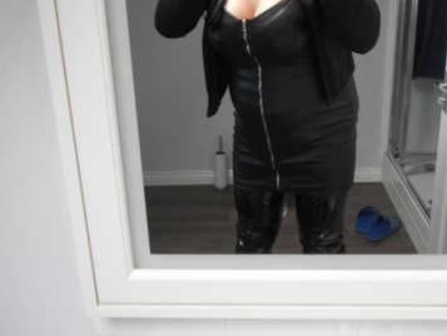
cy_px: 151
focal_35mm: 42
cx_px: 234
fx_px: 543
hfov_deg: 44.8
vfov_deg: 34.3
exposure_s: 1/30
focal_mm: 5.1
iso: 200
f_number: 3.4
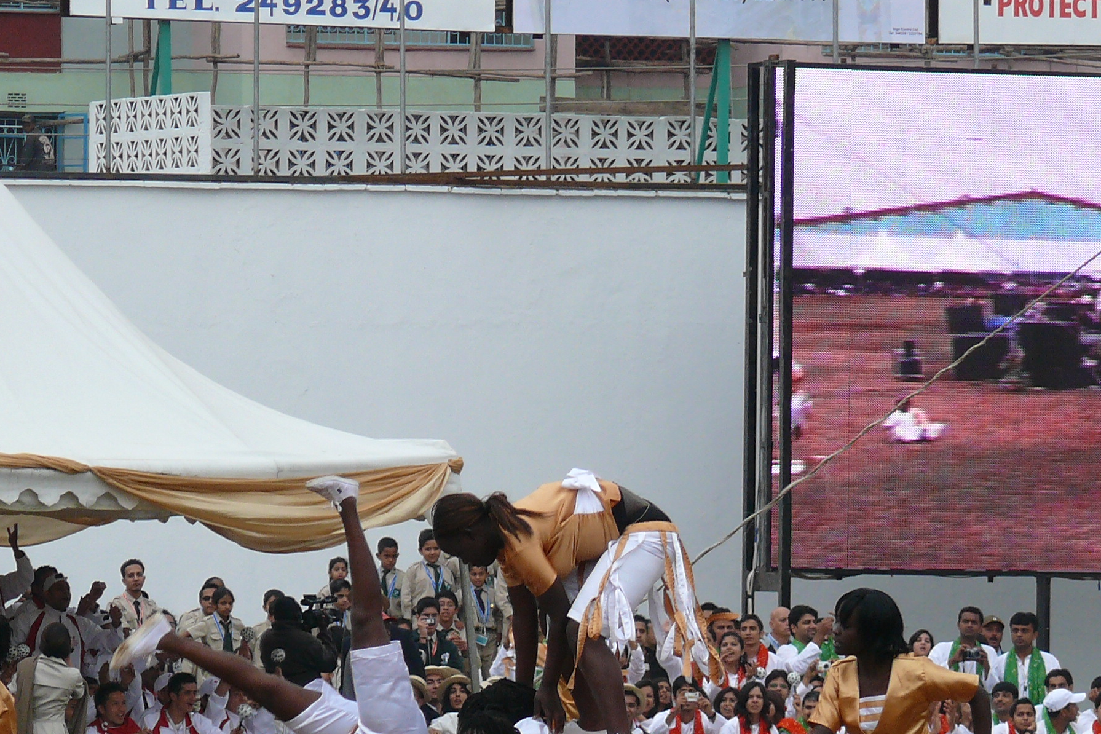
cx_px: 661
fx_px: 12049
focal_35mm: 394
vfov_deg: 3.5
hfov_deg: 5.2
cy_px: 586
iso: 100
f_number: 4
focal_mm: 39.3
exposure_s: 1/250
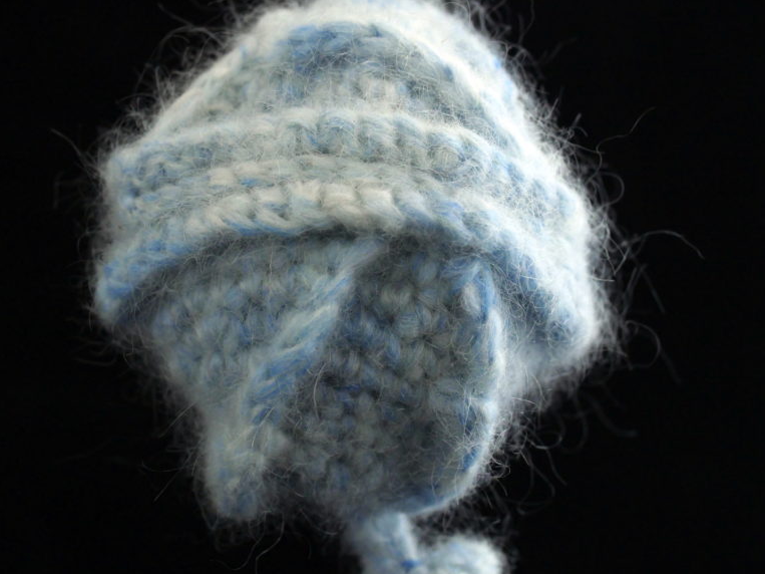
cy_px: 288
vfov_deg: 10.4
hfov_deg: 13.8
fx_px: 3160
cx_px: 384
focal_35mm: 143
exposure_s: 1/160
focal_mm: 71
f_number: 4.5
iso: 1600
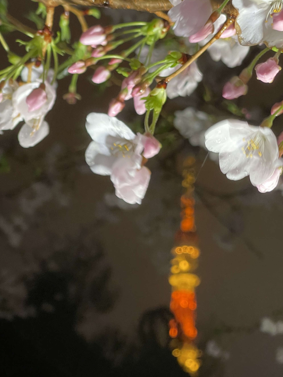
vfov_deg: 20.2
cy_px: 185
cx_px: 190
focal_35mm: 97
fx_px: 1057
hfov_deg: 15.2
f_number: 2.2
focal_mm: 7.5
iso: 160
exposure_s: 1/50
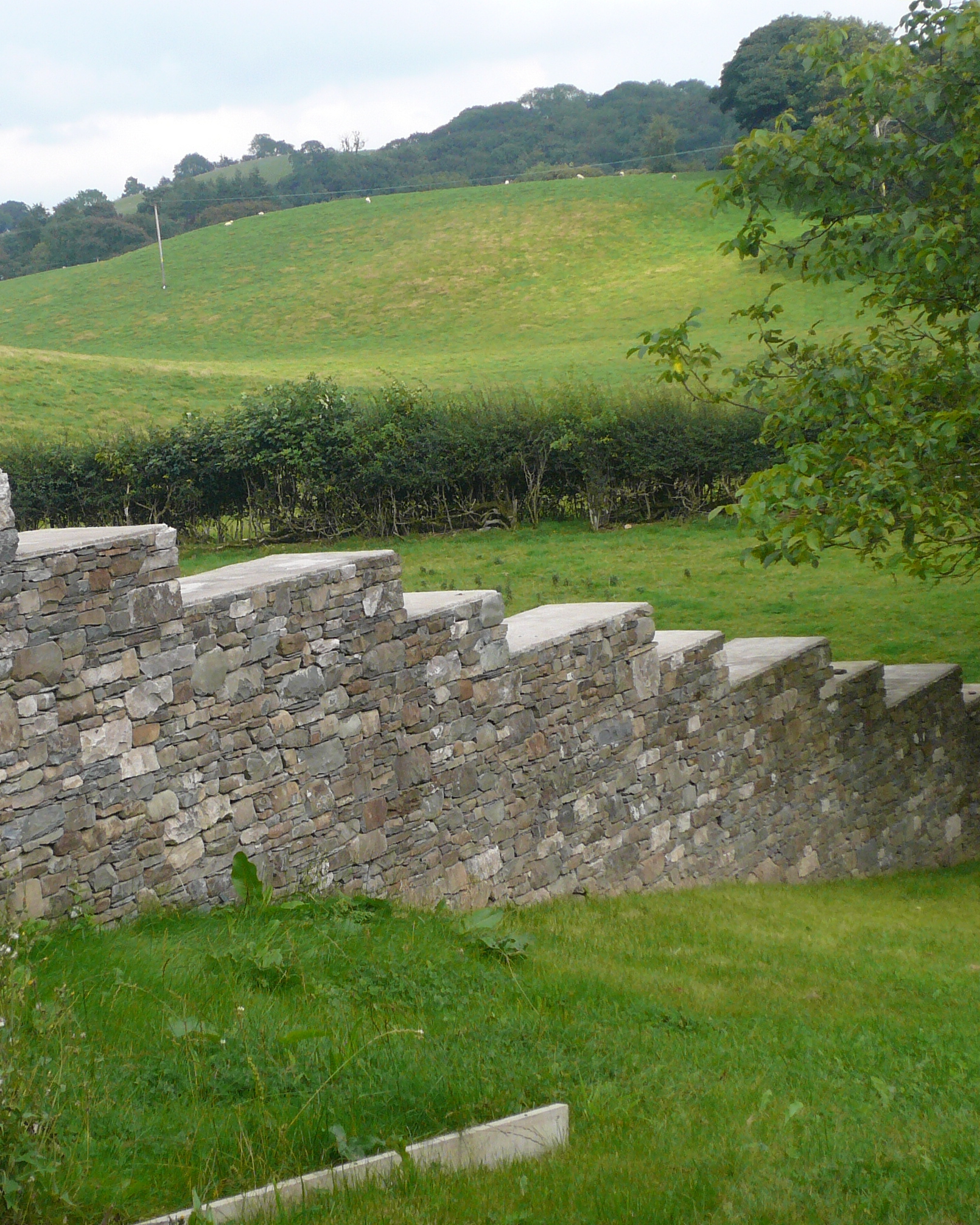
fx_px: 2647
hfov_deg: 20.9
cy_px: 612
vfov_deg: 26.1
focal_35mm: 73
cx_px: 348
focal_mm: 8.1
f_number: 3.6
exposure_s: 1/250
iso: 100
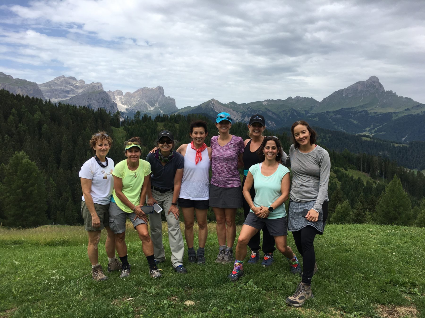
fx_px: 356
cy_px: 159
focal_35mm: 29
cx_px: 212
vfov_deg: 48.2
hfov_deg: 61.7
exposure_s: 1/1326
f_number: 2.2
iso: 25
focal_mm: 4.15
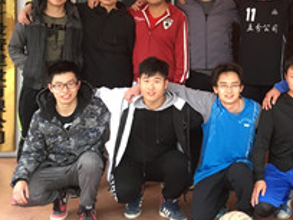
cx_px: 260
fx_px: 542
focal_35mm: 64
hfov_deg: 29.1
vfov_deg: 22.5
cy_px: 31
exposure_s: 1/33
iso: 80
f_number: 2.2
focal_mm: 4.15
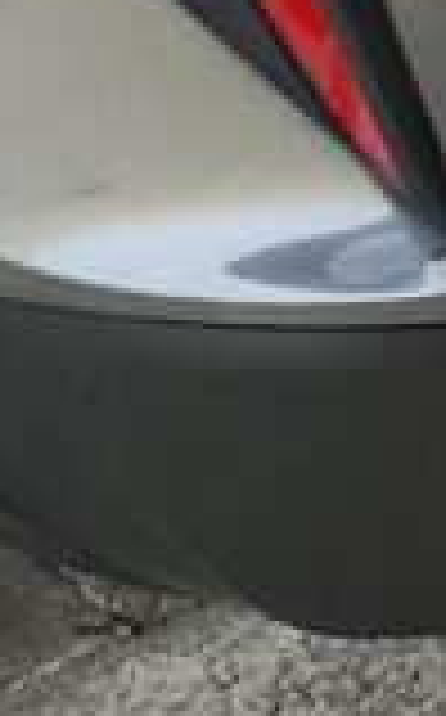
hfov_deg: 6.4
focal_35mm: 184
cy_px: -847
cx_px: 1428
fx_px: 3588
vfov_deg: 10.3
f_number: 1.69
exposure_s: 1/100
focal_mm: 7.01
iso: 131
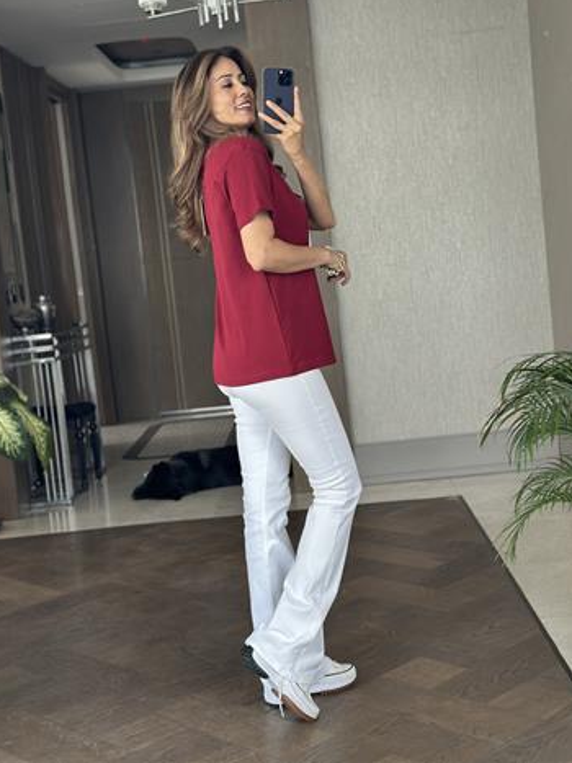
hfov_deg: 28.0
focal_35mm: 52
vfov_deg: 36.8
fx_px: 1146
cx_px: 276
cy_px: 351
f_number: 1.78
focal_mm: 6.86
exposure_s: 1/60
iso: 160
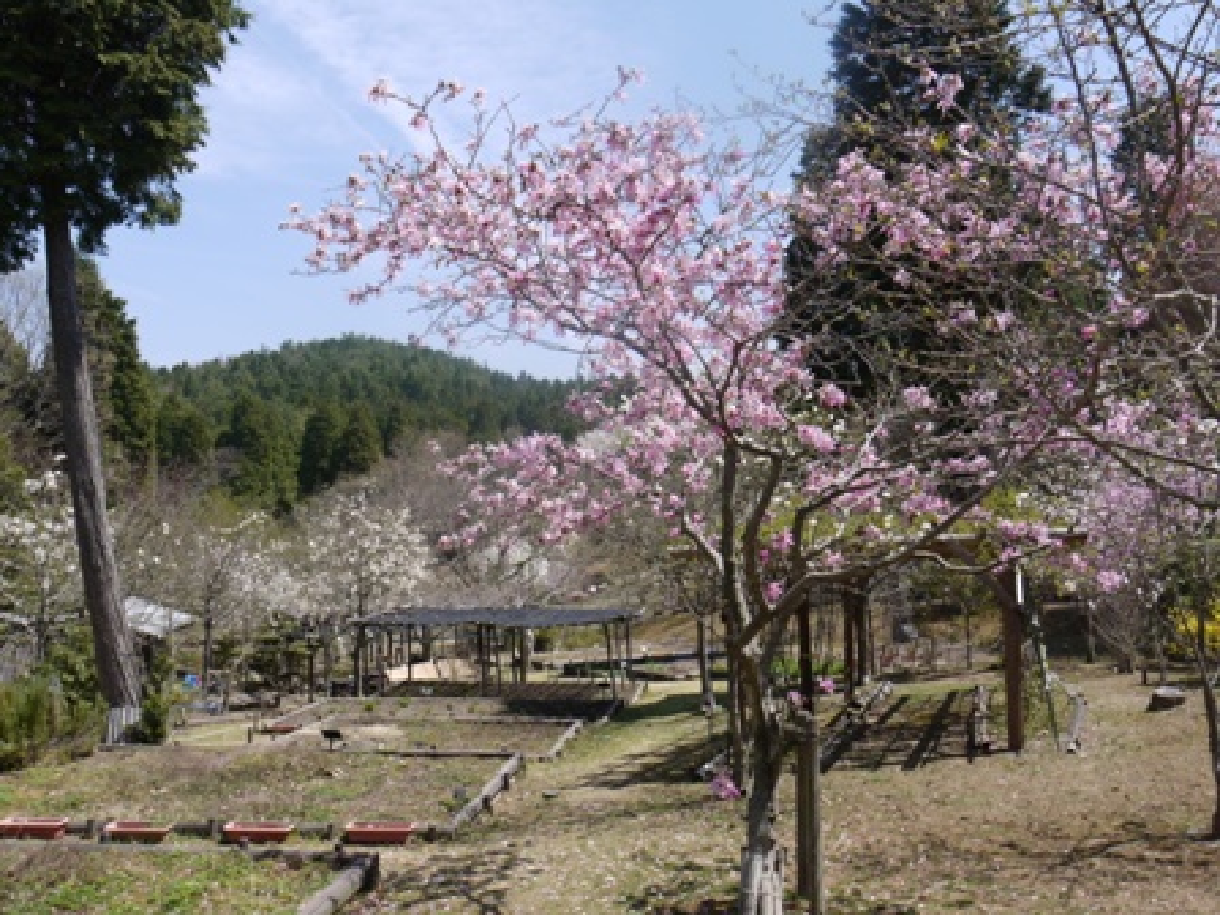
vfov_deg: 44.2
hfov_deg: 56.8
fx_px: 1128
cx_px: 610
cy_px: 458
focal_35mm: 32
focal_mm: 16
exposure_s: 1/320
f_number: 7.1
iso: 100
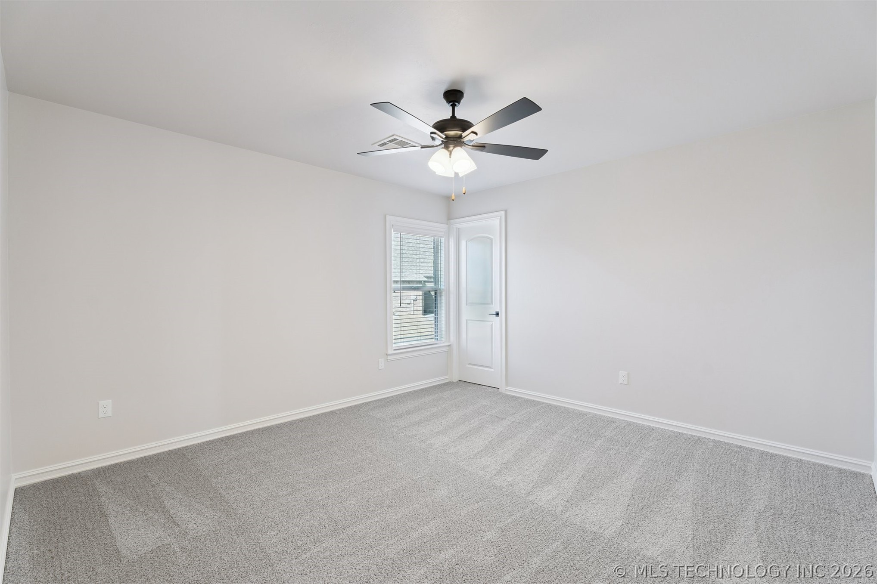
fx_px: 390
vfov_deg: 73.7
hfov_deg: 96.7
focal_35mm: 16
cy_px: 292
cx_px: 438
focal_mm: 16
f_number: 6.3
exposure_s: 1/40
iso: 200
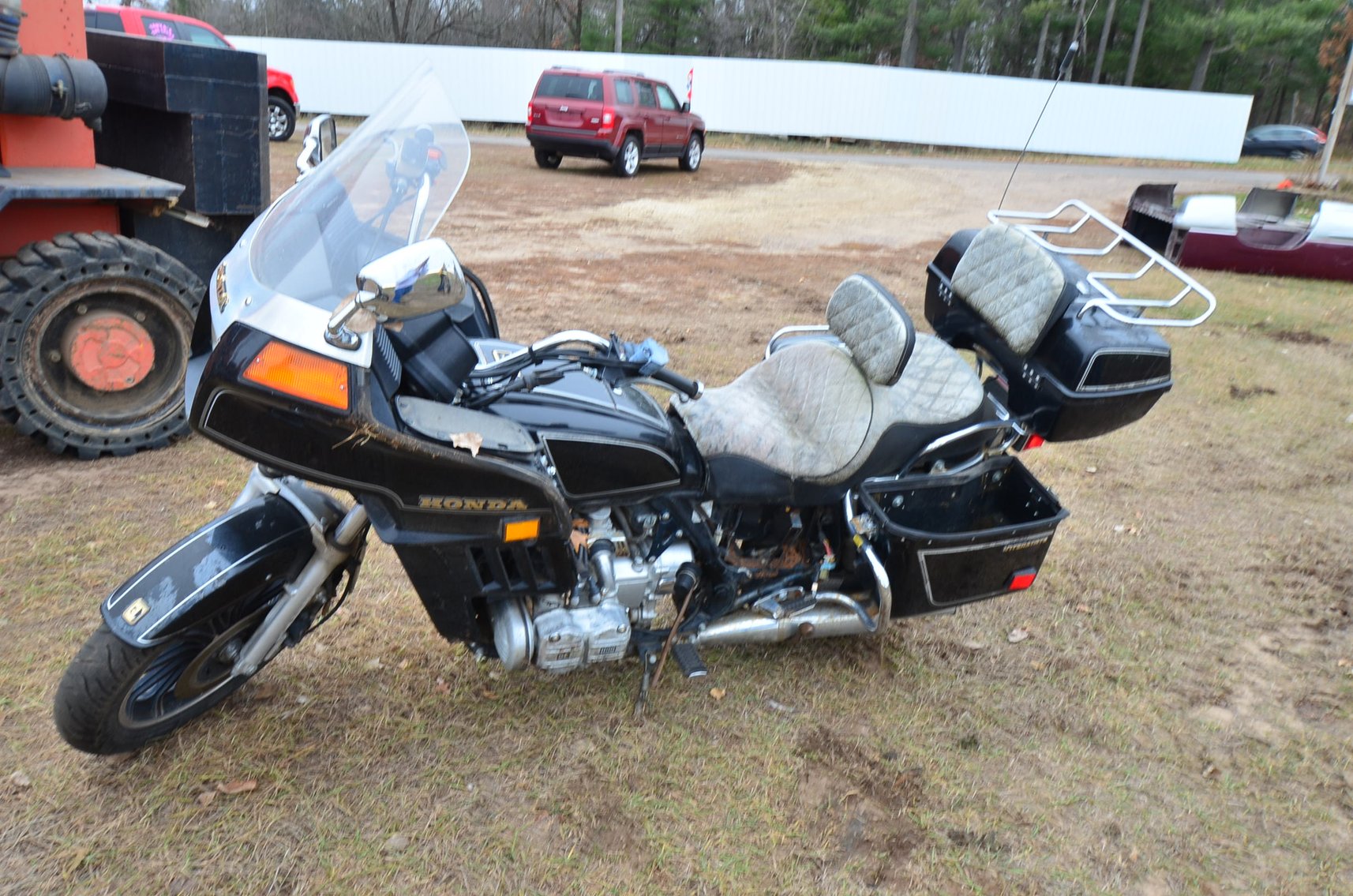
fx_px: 1013
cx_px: 676
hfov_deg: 67.5
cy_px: 448
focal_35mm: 27
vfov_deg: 47.7
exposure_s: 1/20
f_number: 10
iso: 250
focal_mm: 18
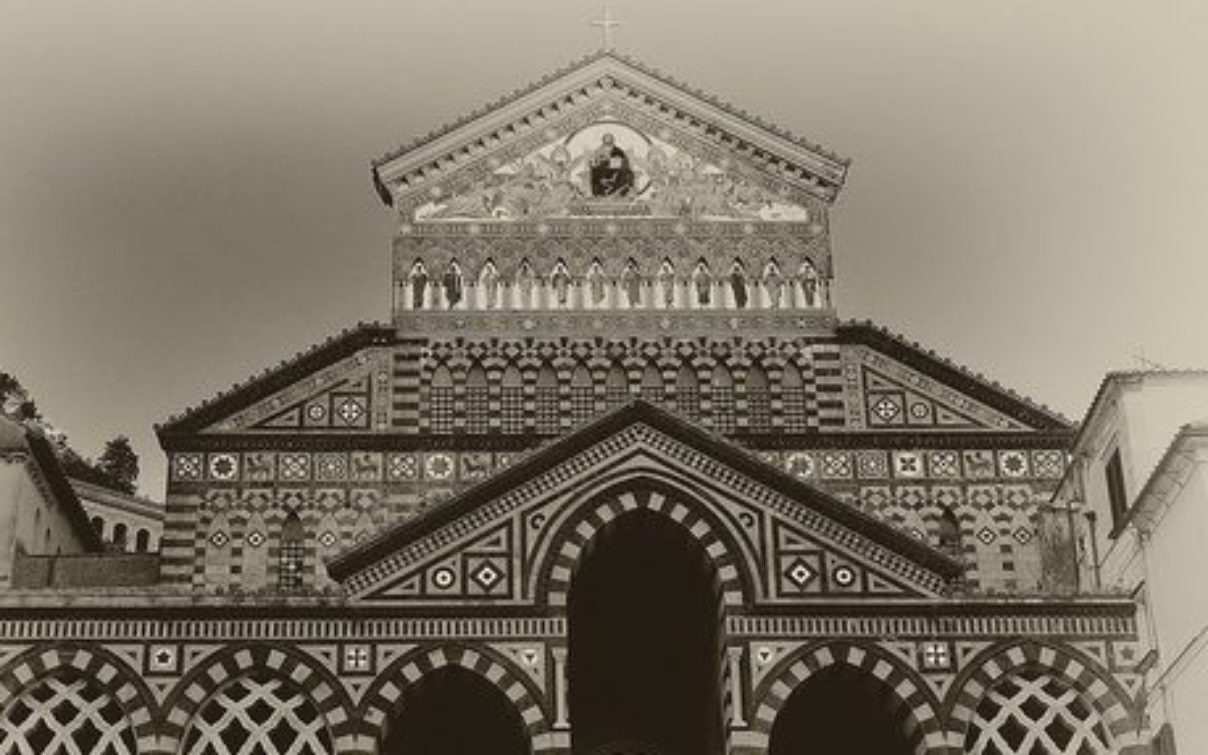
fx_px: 1976
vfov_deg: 21.6
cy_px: 487
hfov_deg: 33.9
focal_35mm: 60
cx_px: 503
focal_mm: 30
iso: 110
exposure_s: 1/30
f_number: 11
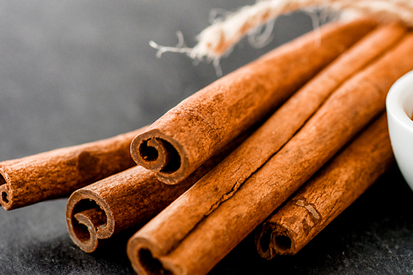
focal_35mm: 192
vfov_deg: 7.1
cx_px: 333
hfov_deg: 10.7
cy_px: 71
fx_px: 2202
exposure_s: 1/250
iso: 640
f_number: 5.6
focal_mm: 105
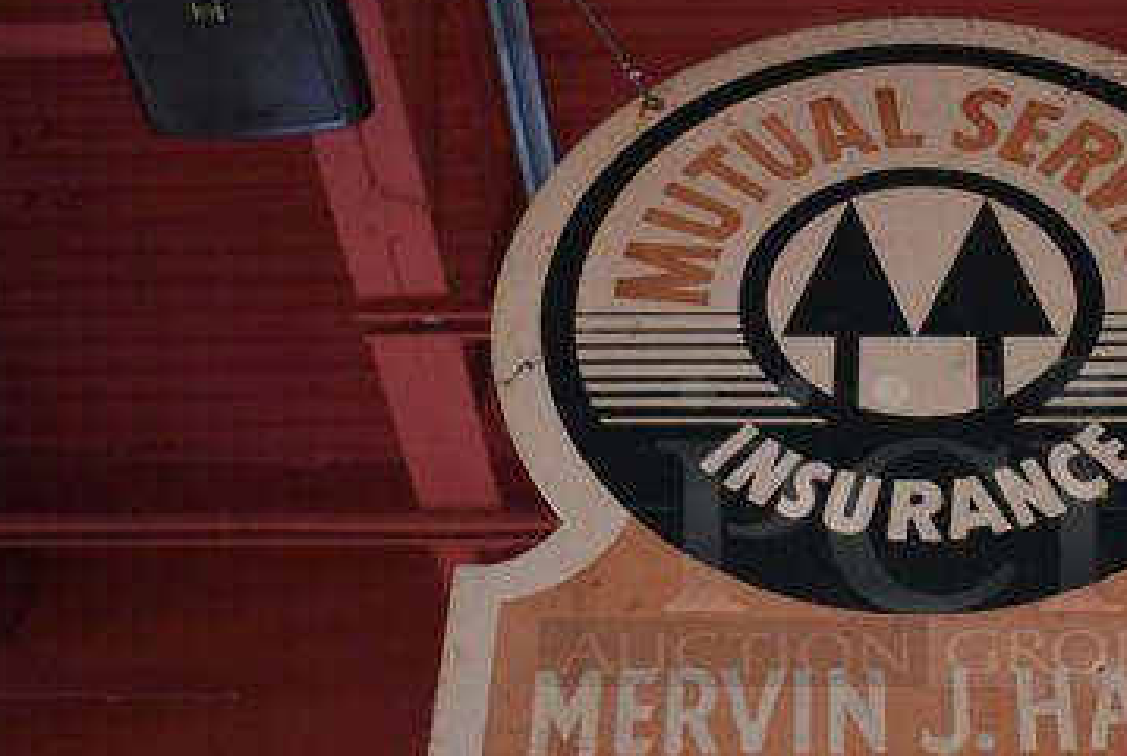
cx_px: 891
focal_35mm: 64
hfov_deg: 30.7
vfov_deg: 21.3
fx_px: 2002
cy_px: 520
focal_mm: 25
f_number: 4
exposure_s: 1/125
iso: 6400
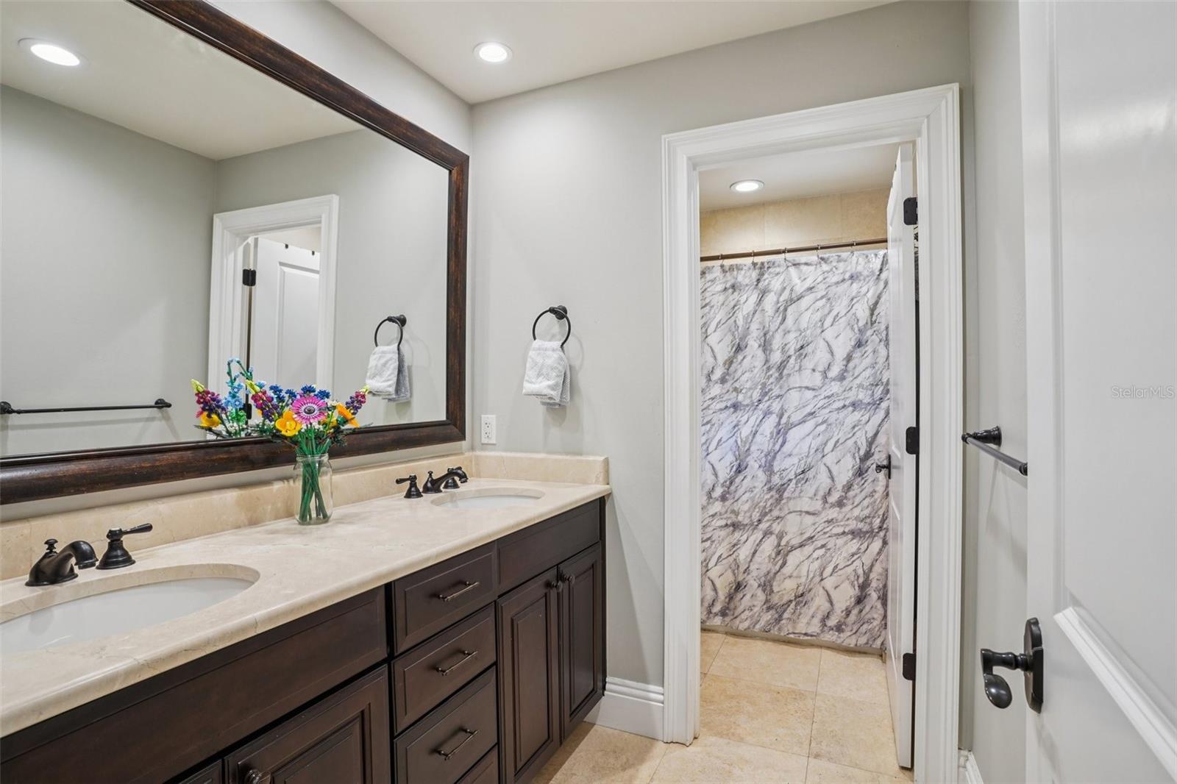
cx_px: 588
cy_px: 392
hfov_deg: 93.3
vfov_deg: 70.4
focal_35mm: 17
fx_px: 556
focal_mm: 17
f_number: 8
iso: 400
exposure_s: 1/25
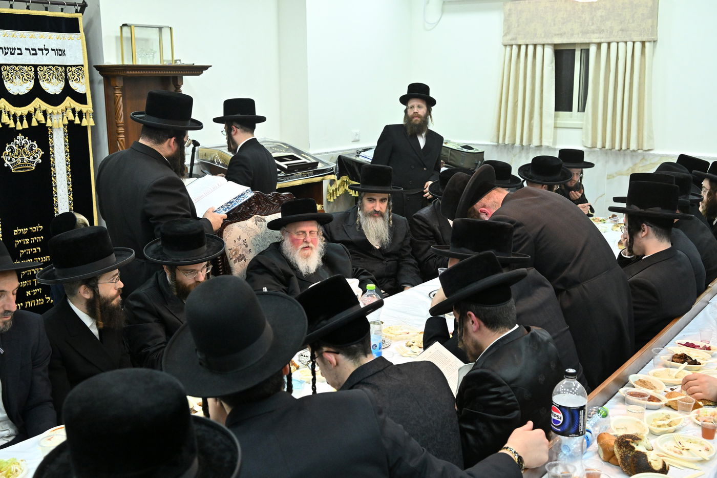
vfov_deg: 34.2
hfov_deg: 49.6
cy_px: 239
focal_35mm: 39
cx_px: 358
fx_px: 777
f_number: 5.6
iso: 3200
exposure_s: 1/200
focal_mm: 39
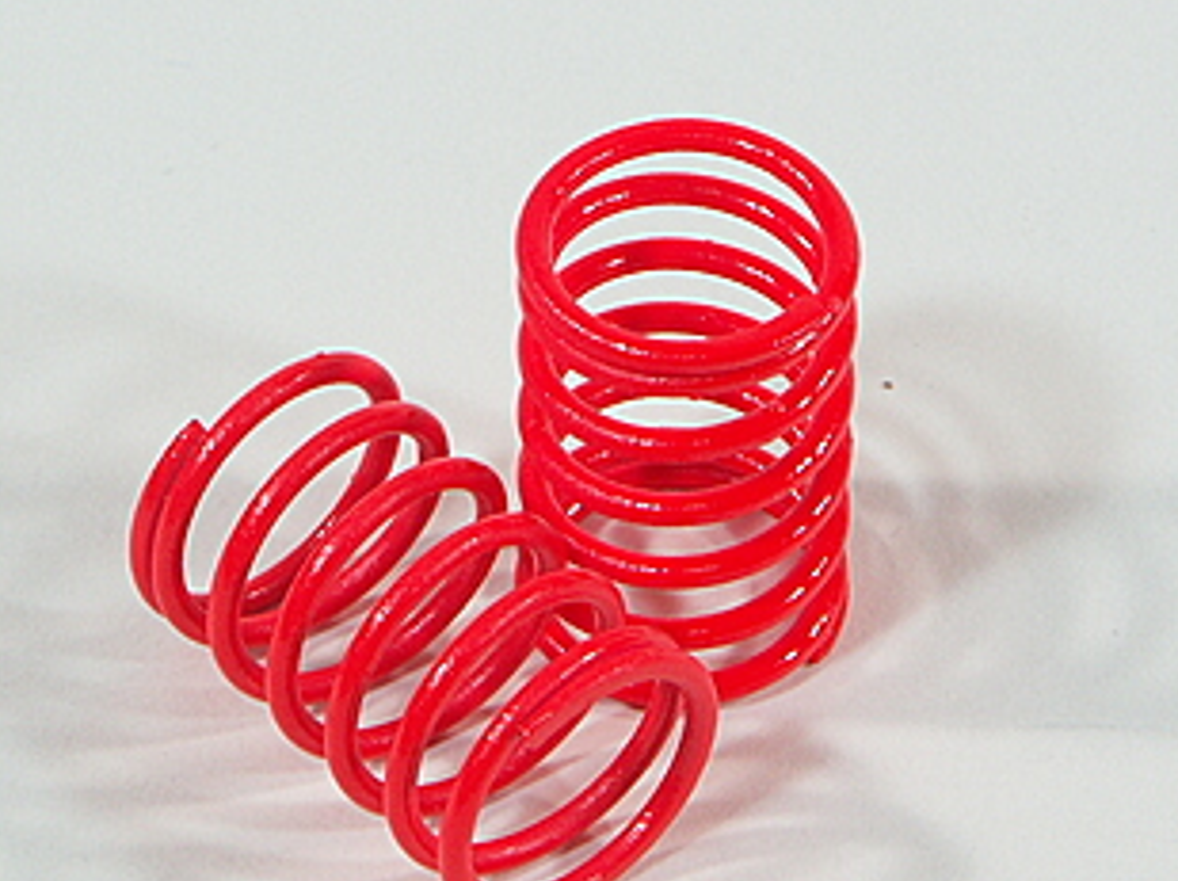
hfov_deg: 6.1
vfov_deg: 4.6
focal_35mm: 324
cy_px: 490
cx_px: 553
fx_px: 11013
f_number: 11
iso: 100
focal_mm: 50.69
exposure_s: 1/8
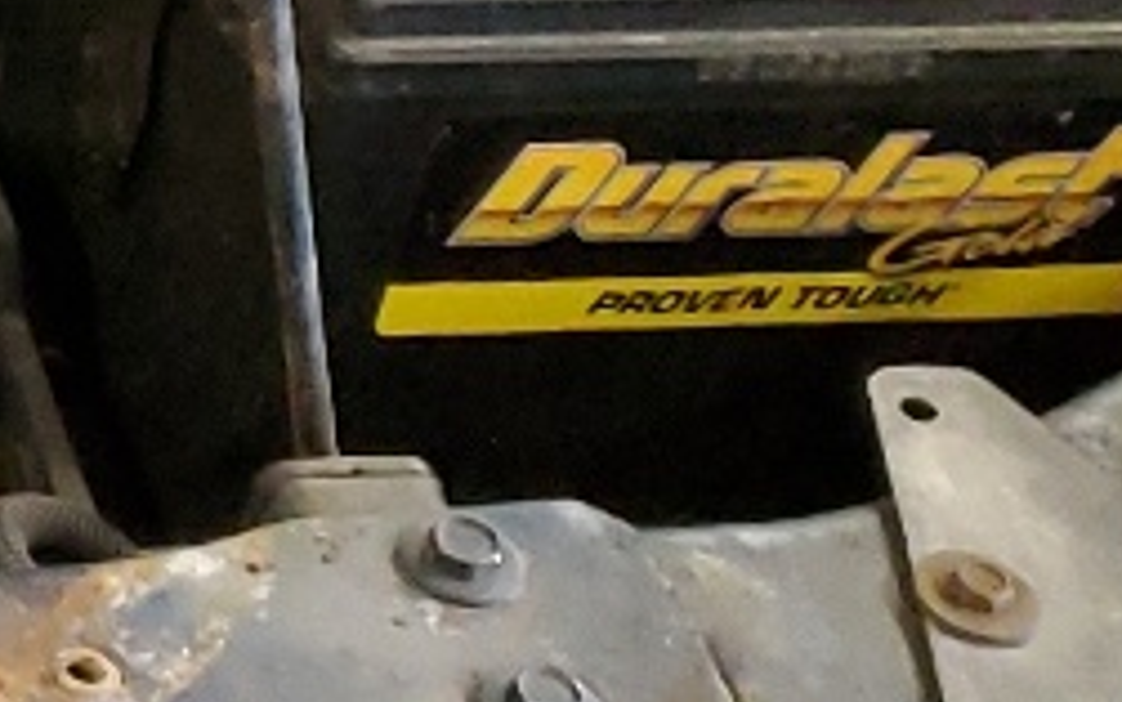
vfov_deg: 7.3
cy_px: -358
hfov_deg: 10.3
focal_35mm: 176
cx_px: -1609
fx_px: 5383
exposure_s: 1/24
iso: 285
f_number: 1.5
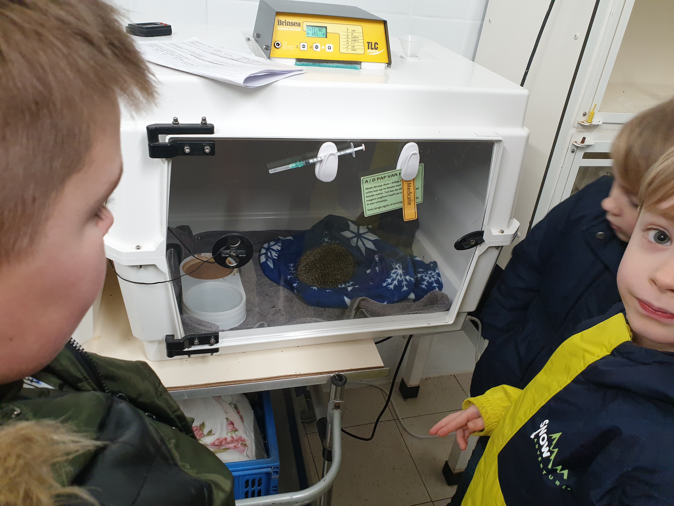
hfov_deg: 67.3
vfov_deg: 53.1
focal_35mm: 26
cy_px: 253
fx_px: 506
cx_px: 337
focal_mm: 4.3
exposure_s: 1/50
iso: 250
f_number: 2.4
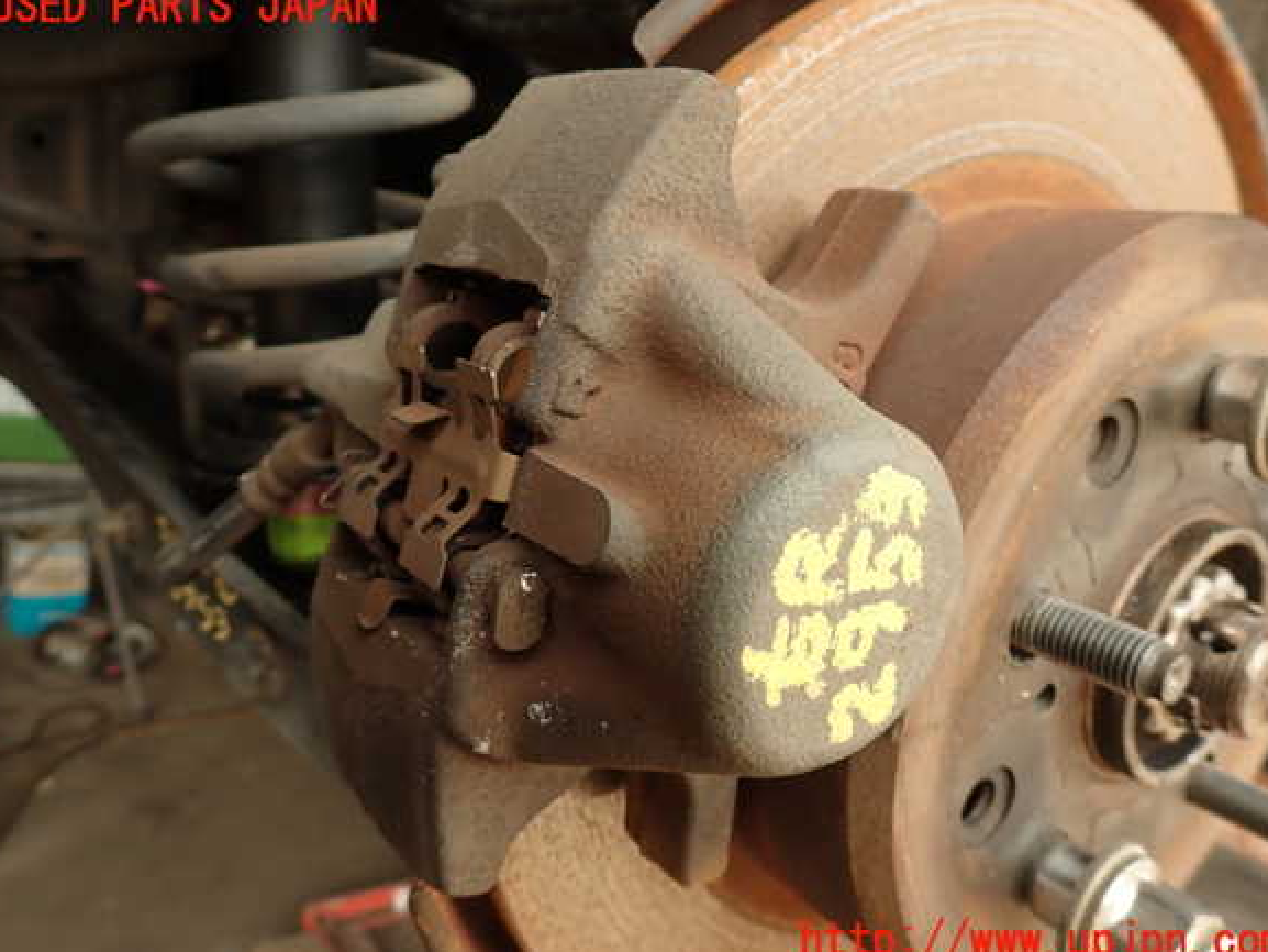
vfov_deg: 53.1
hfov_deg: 67.3
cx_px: 637
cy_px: 475
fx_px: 953
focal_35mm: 26
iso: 100
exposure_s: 1/160
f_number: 2.8
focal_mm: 4.5
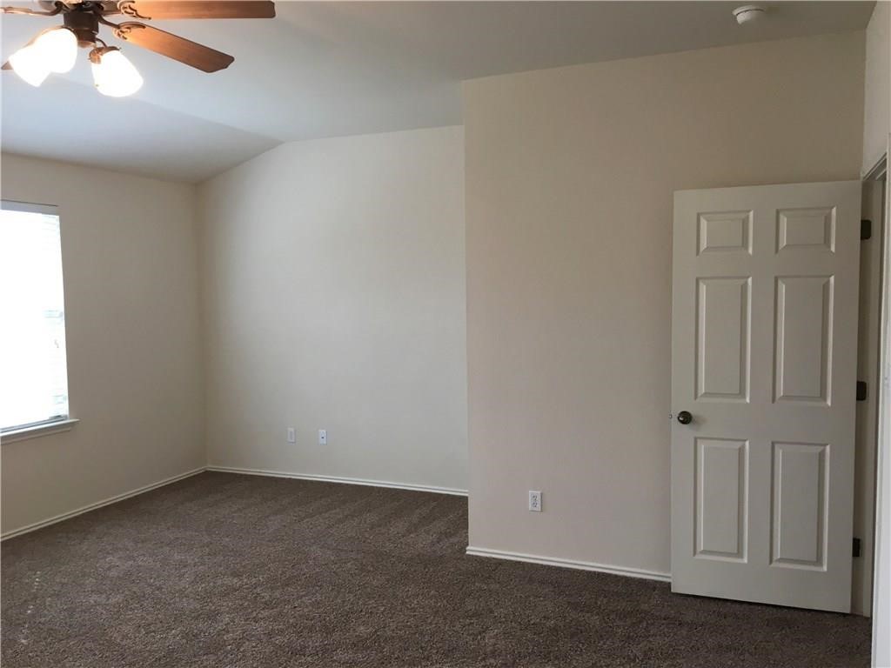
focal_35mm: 29
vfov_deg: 48.2
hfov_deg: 61.7
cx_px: 446
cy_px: 334
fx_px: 746
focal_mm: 4.15
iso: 25
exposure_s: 1/30
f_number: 2.2
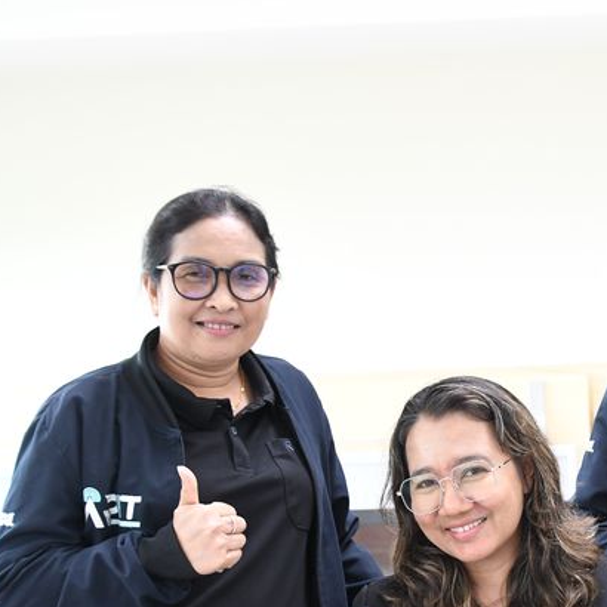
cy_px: 488
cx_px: 629
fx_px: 1389
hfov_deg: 23.5
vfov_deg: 24.3
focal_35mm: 70
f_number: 4
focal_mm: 22
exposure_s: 1/80
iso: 1800
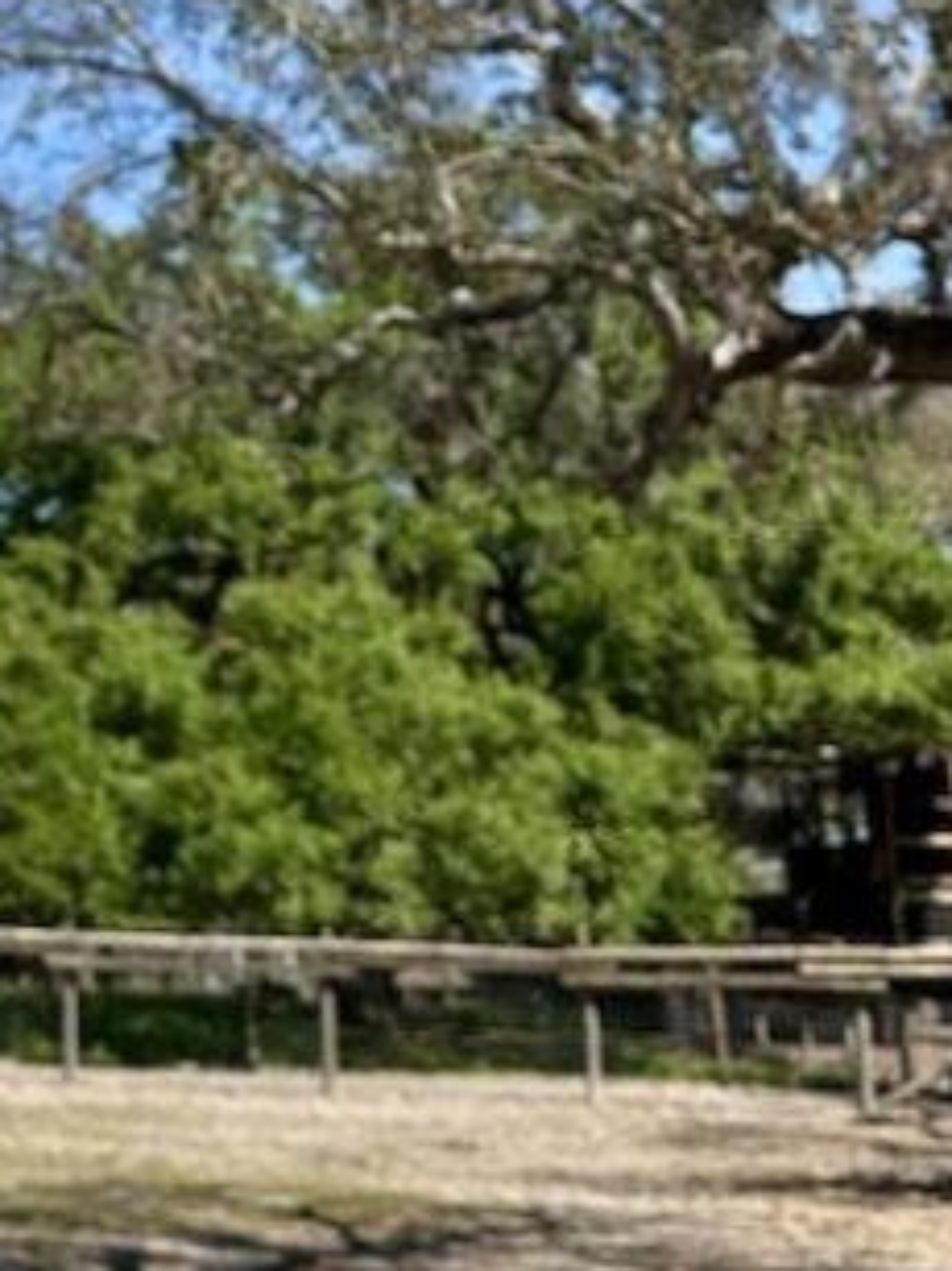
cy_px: -12
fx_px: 2936
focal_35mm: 80
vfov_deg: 23.4
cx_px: -497
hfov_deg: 16.7
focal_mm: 6.86
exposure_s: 1/3717
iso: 80
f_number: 1.78
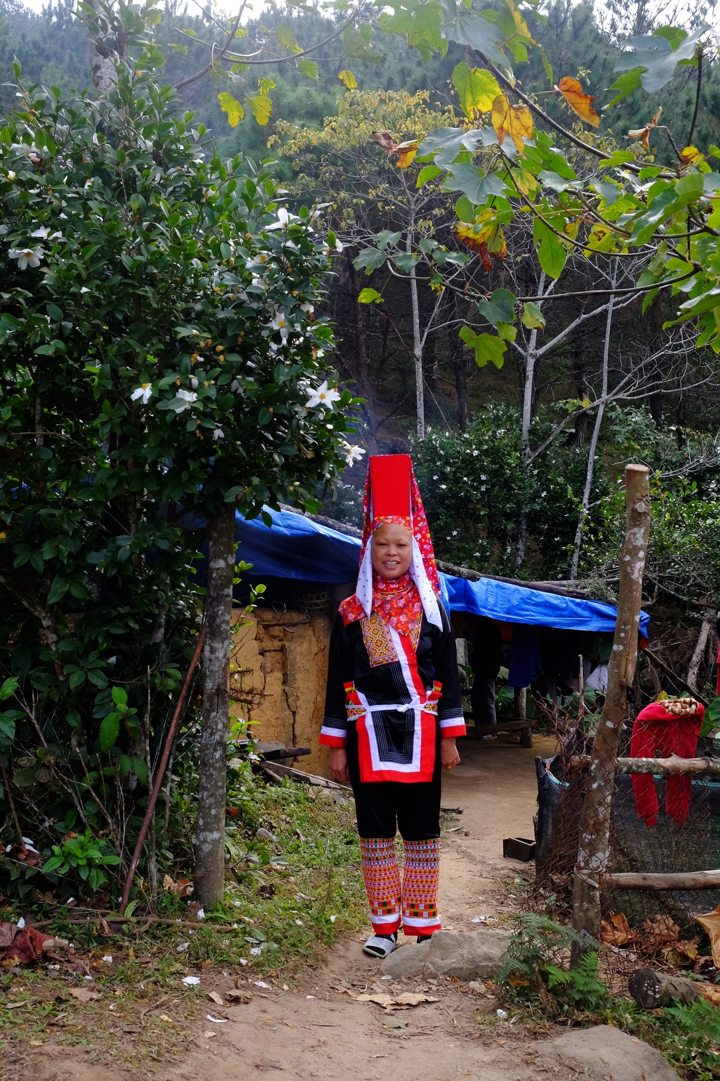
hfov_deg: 31.9
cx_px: 360
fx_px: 1260
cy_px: 540
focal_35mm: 42
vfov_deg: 46.4
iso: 2000
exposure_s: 1/1000
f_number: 7.1
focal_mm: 27.7
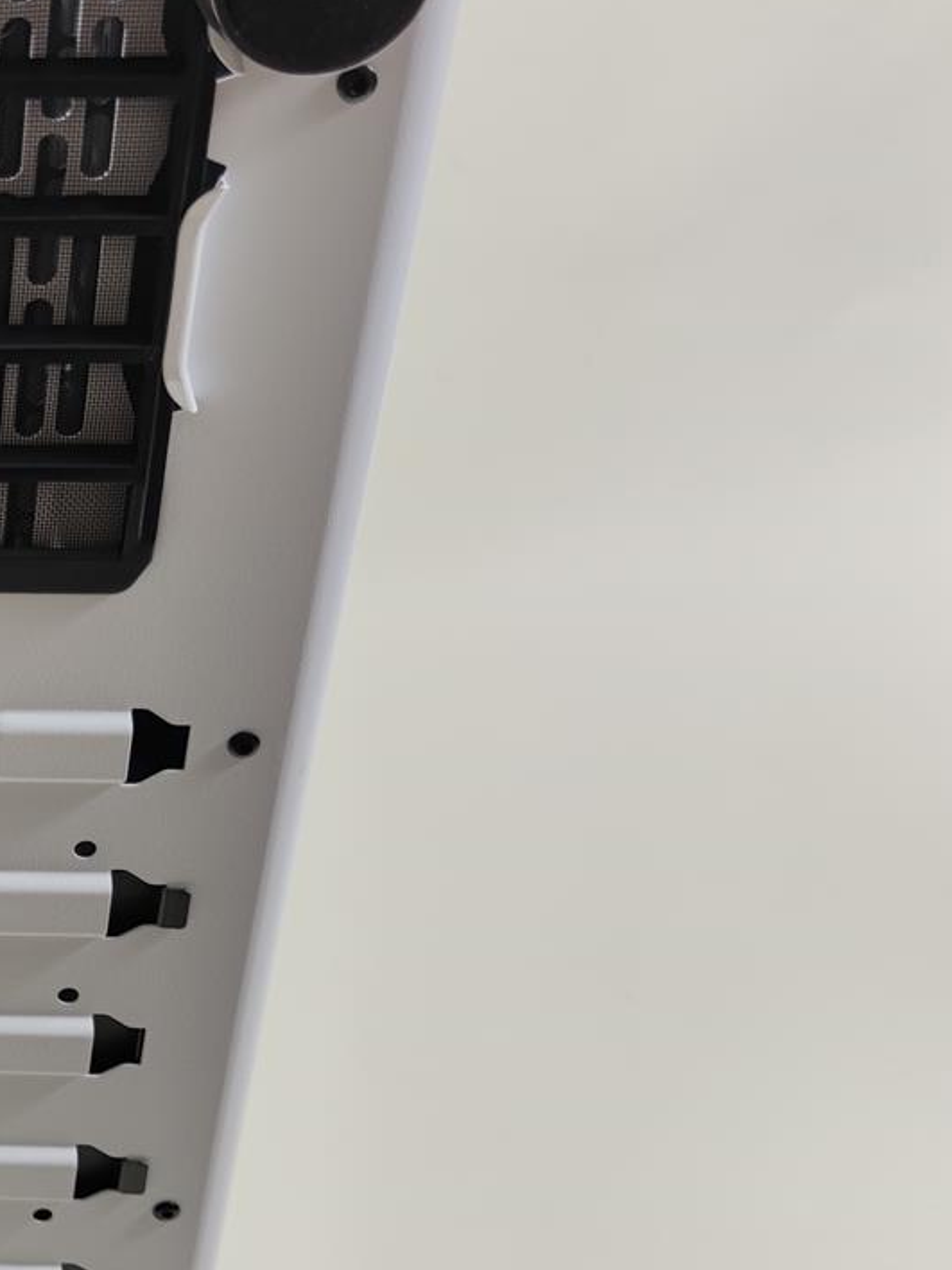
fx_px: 1943
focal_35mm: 53
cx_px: -296
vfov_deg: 36.1
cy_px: 702
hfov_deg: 24.0
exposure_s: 1/100
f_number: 1.85
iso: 65
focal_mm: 6.78
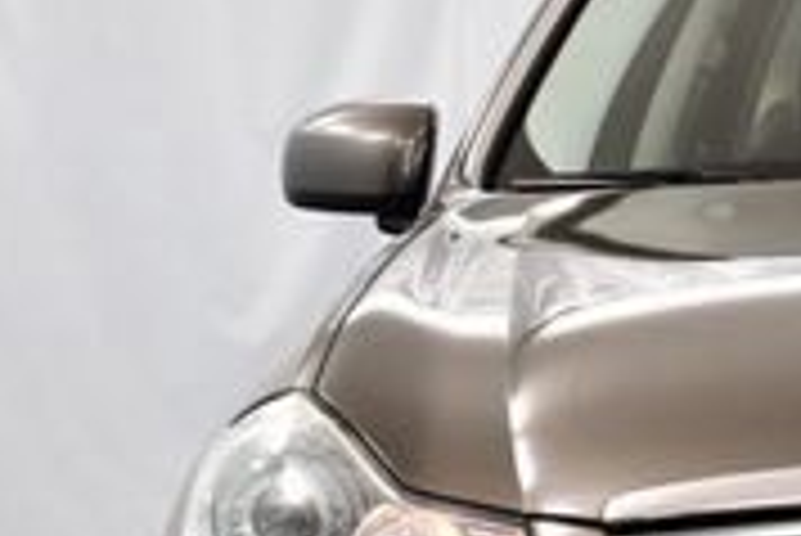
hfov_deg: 8.3
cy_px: 518
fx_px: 5456
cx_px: 1098
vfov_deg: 5.6
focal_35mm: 245
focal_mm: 34
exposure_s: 1/125
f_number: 4.5
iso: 1100
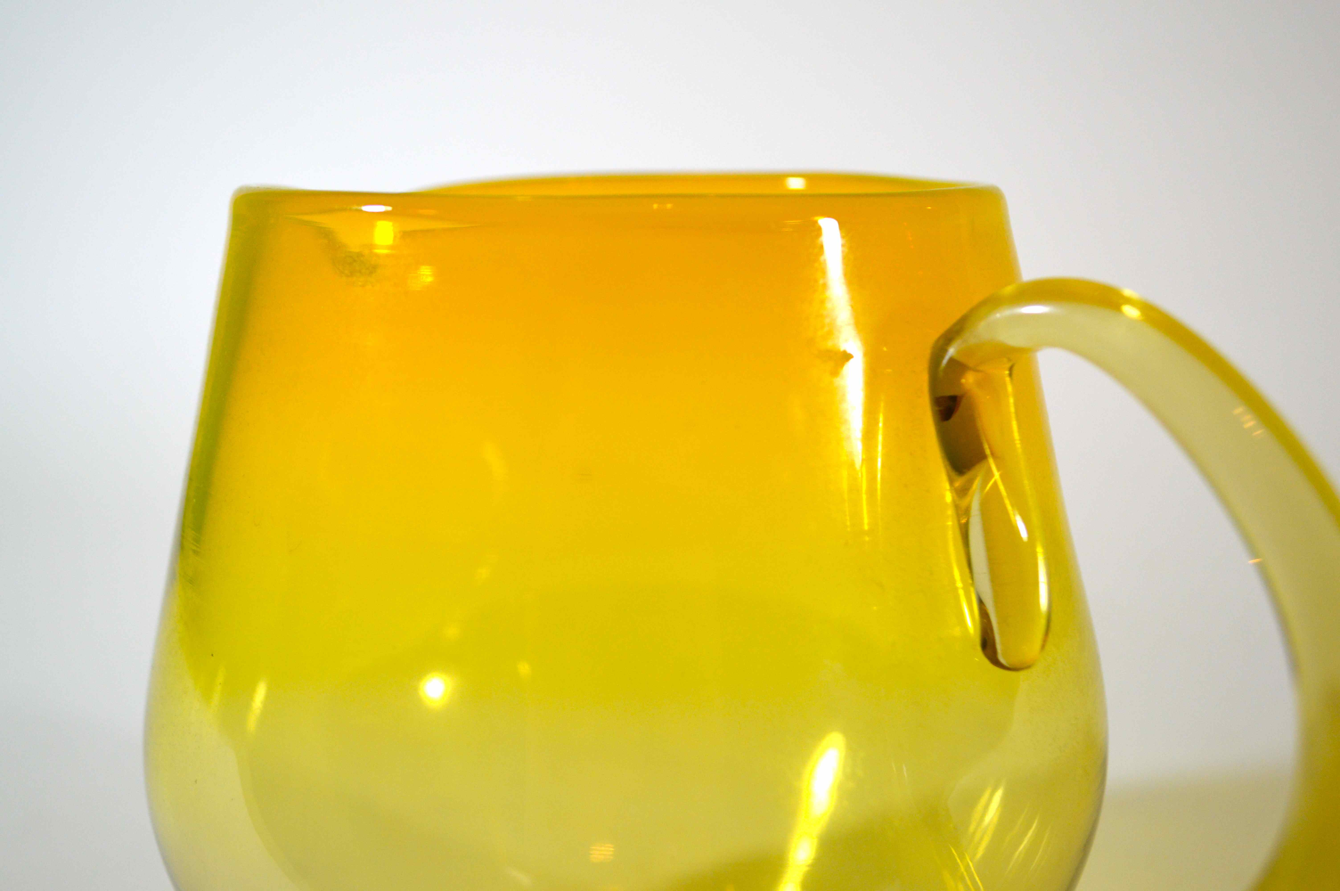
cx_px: 670
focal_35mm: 45
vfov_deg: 29.8
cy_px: 446
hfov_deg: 43.6
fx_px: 1673
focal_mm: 30
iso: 400
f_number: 4.5
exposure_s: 1/100
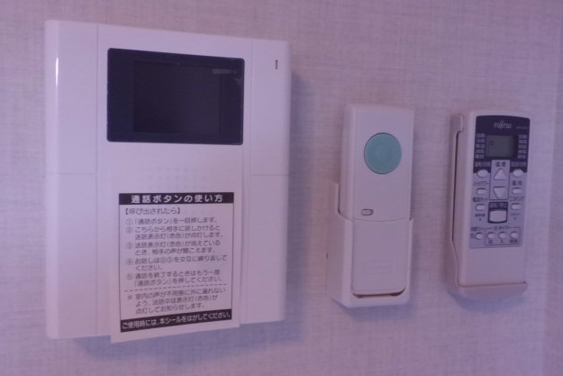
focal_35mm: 33
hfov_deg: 57.2
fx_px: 516
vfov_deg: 40.0
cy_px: 180
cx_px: 286
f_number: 2.9
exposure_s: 1/80
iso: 200
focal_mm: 5.5
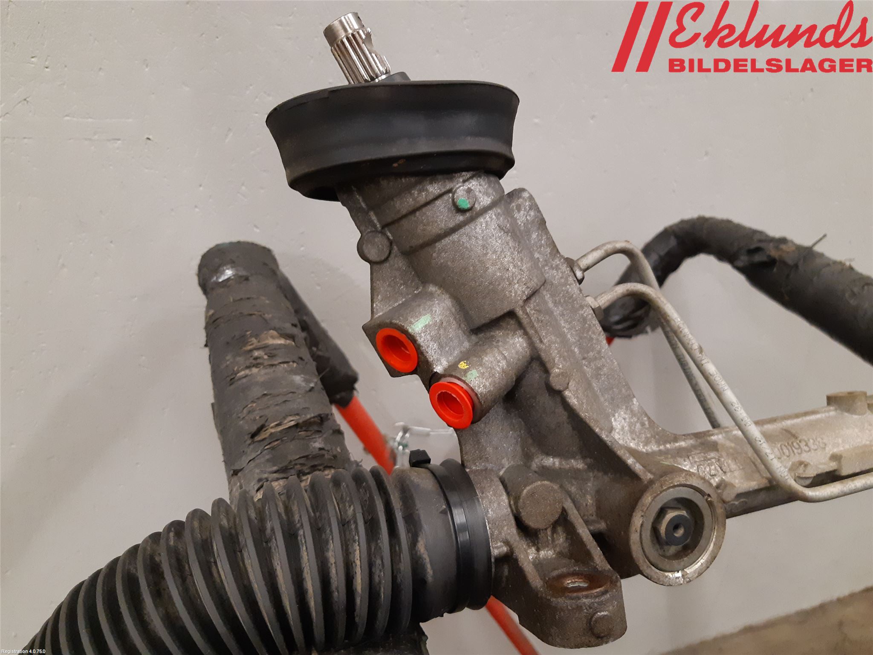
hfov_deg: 67.3
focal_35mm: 26
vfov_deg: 53.1
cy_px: 328
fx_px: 656
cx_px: 436
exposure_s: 1/50
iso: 320
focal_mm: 3.93
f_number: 1.7
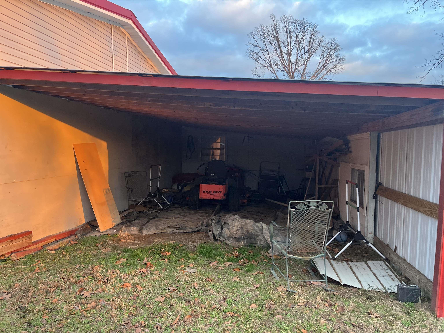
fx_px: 333
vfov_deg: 53.1
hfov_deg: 67.3
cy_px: 166
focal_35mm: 26
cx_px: 222
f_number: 1.6
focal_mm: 5.1
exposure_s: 1/120
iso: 125
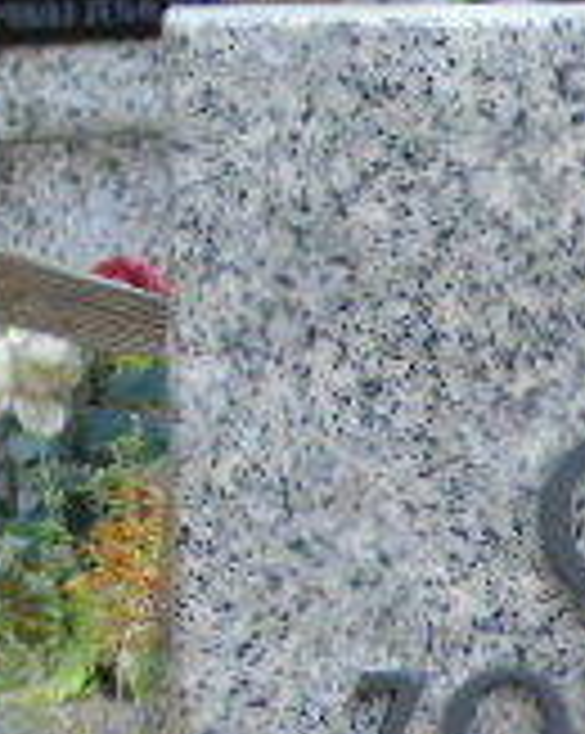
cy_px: 1022
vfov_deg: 4.6
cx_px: 1372
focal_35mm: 415
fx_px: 8998
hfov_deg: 3.7
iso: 80
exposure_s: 1/30
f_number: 4.4
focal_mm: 19
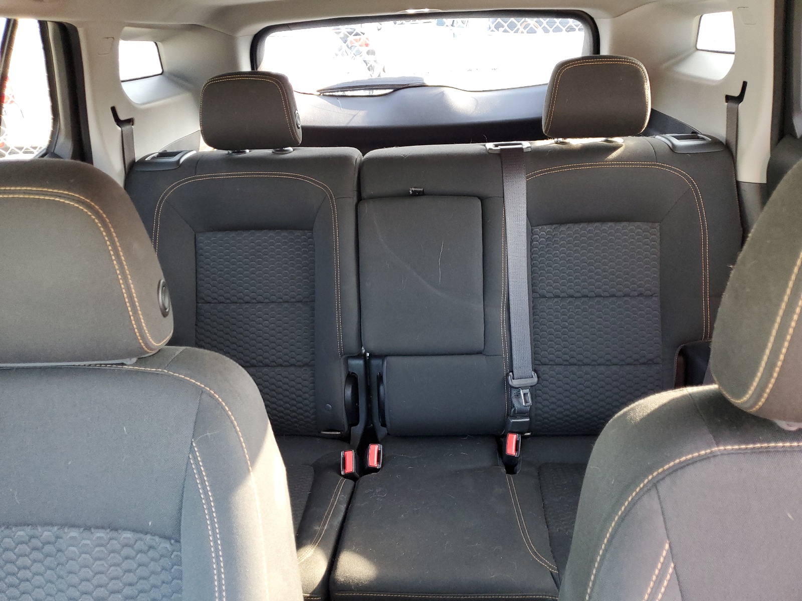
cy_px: 300
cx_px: 401
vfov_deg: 53.1
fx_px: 602
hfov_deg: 67.3
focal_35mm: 26
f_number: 1.5
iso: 178
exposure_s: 1/60.2
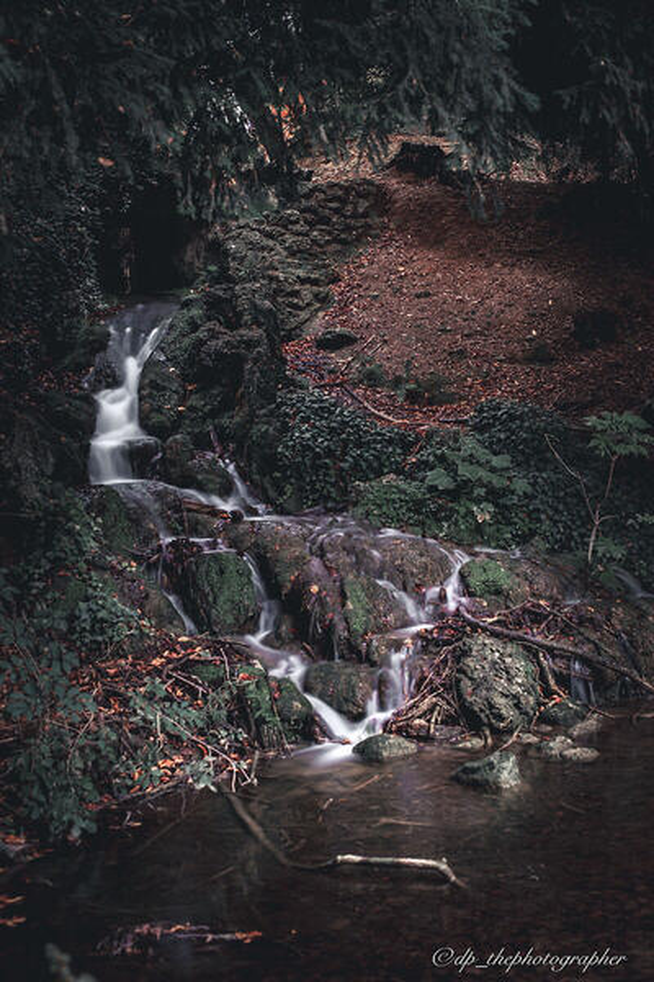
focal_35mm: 50
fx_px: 1362
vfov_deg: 39.6
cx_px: 327
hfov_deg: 27.0
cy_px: 491
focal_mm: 50
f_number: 6.3
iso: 200
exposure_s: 30
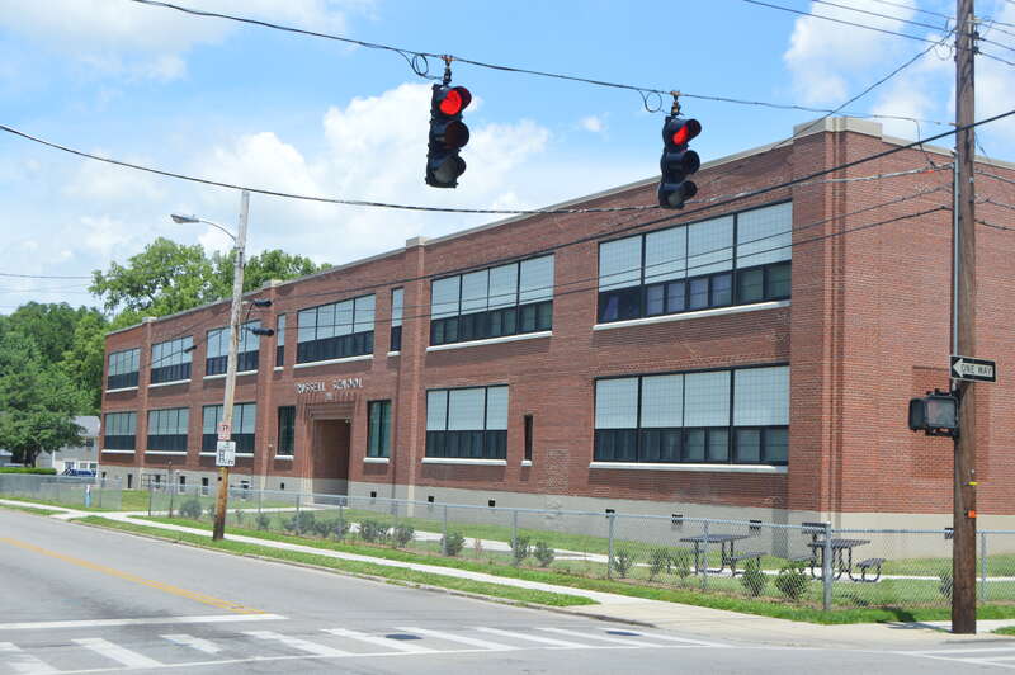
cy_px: 338
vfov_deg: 28.9
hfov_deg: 42.4
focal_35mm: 46
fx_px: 1310
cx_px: 508
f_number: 8
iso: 100
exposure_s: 1/250
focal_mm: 31
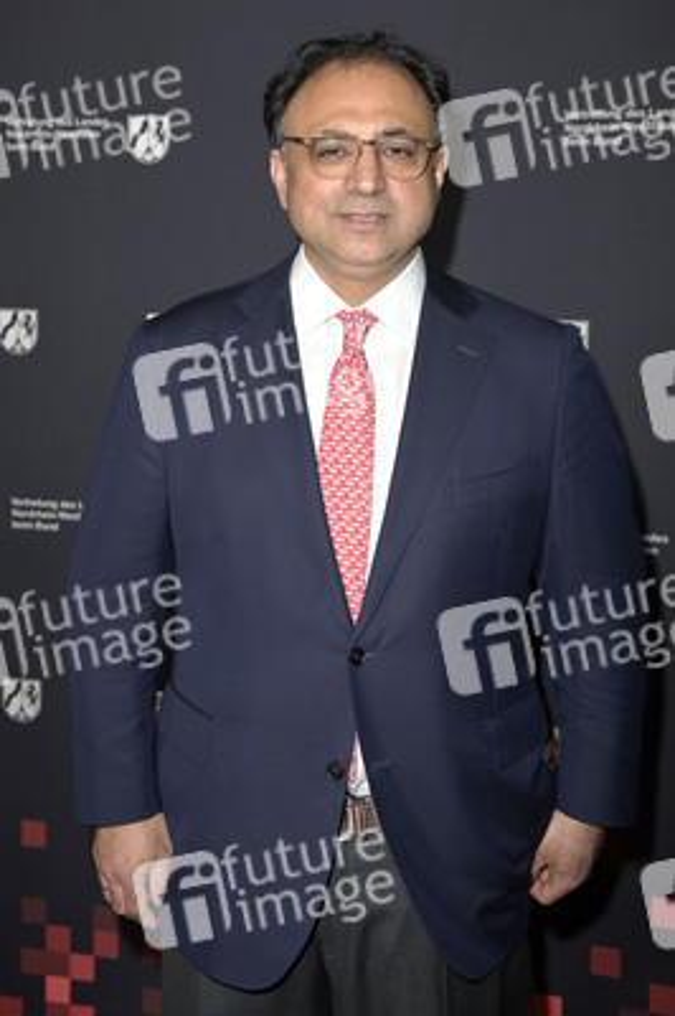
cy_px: 508
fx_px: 1409
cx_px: 338
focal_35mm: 50
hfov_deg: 26.9
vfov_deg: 39.6
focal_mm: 50
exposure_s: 1/250
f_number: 5
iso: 1000
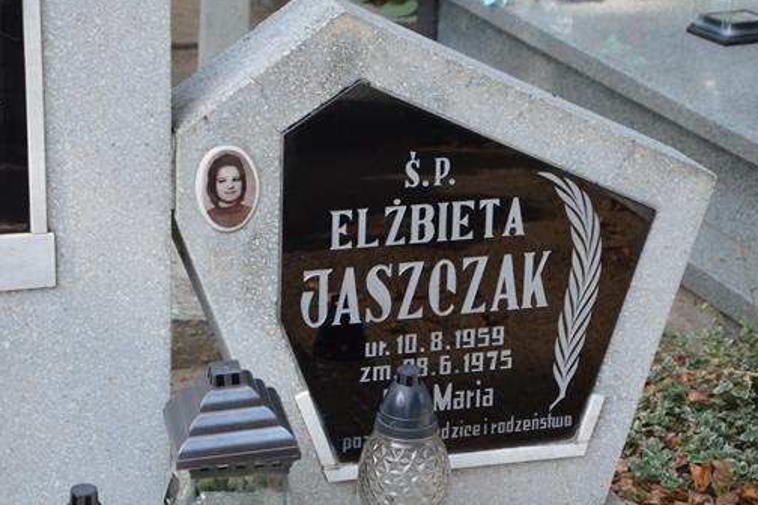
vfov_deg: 13.8
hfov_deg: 20.6
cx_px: 335
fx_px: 2084
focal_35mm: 99
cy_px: 311
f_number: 5.6
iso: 125
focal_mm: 52
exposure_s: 1/125
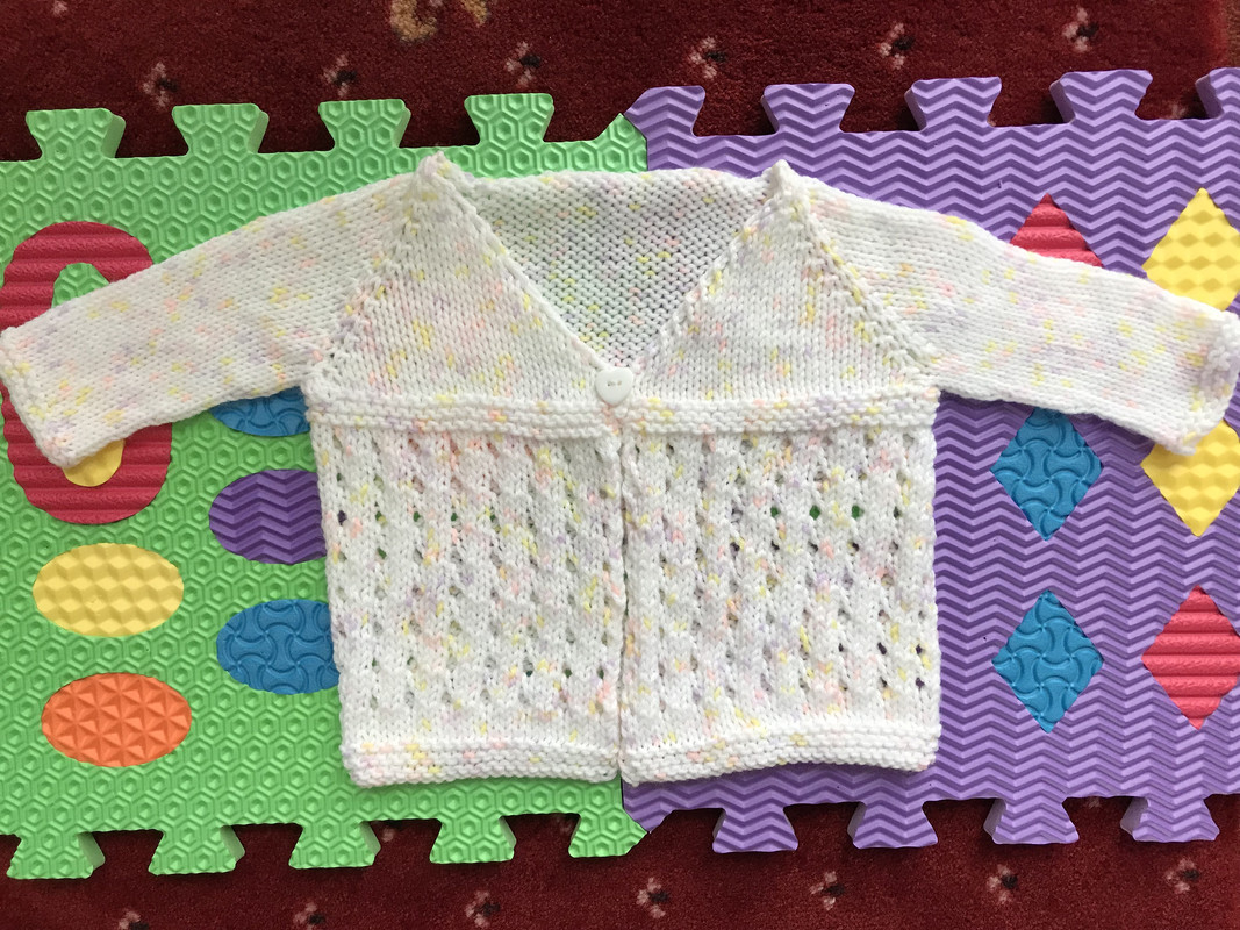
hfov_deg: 63.4
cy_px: 465
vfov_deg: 49.7
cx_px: 620
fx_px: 1003
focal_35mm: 28
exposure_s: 1/33
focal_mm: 3.99
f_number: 1.8
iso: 25
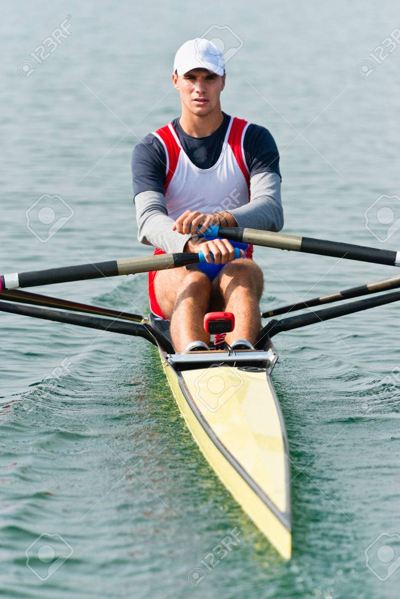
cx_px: 200
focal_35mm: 220
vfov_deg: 9.4
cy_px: 300
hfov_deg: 6.2
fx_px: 3665
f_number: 5.6
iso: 1000
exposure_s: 1/1600
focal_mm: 220
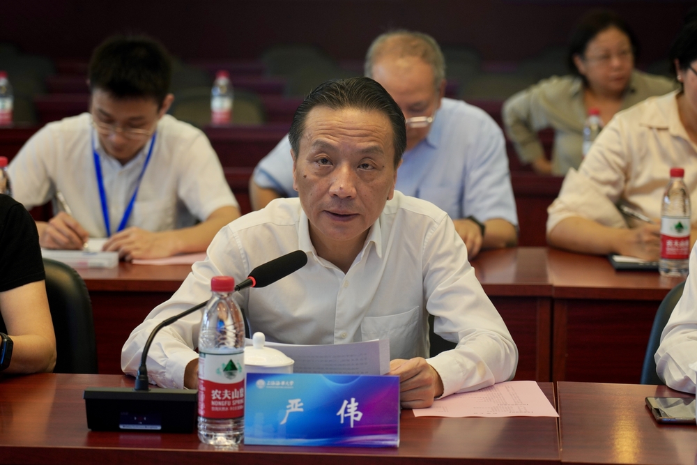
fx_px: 2033
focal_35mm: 105
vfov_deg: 13.0
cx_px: 348
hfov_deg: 19.5
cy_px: 232
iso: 800
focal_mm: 105
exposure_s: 1/200
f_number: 4
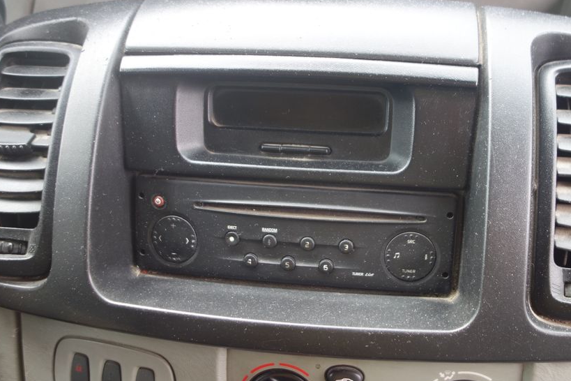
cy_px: 191
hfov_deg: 54.1
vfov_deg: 37.9
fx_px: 555
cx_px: 337
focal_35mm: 35
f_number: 1.8
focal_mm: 10.4
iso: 125
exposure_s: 1/50
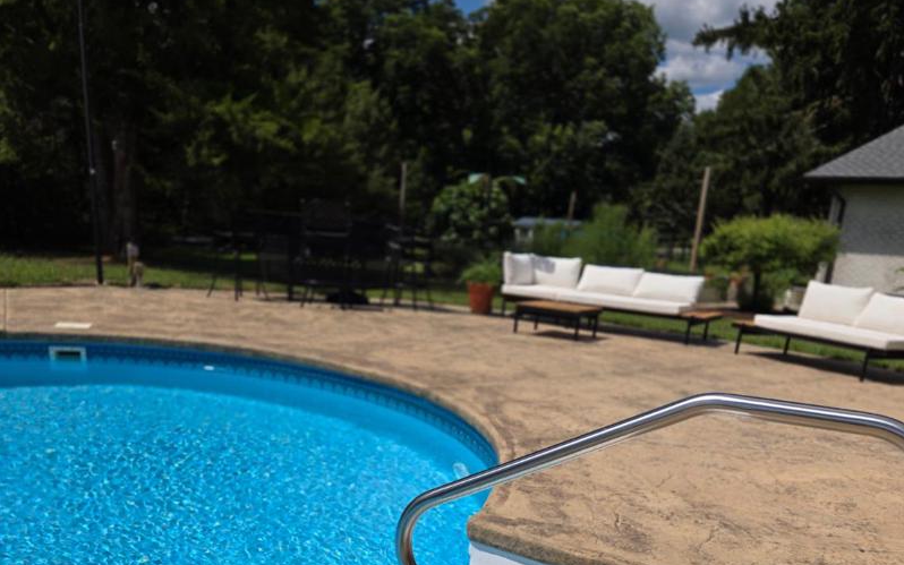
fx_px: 813
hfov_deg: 58.1
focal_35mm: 33
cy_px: 493
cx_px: 458
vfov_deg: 36.3
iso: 25
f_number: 1.8
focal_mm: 5.4
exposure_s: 1/5259
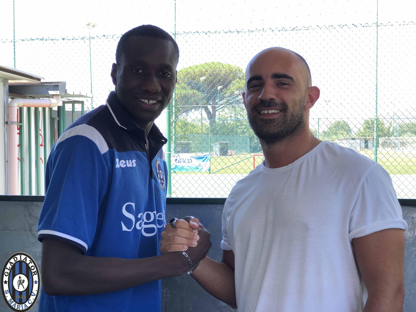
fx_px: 685
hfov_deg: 33.8
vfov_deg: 25.7
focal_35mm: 57
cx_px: 208
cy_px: 156
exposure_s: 1/120
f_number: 2.8
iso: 32
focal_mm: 6.6
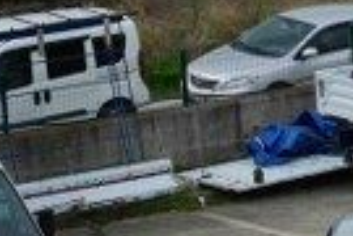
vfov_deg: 3.3
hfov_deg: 4.8
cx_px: 920
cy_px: 683
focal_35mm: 415
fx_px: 4069
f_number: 5
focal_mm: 70
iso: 100
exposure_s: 1/250
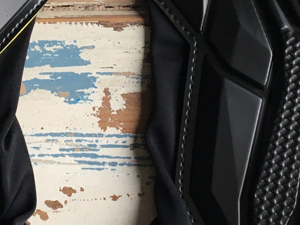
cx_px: 79
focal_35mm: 101
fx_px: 875
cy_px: 47
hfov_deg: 19.3
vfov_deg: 14.6
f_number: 2.2
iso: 100
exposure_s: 1/33
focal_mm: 4.15
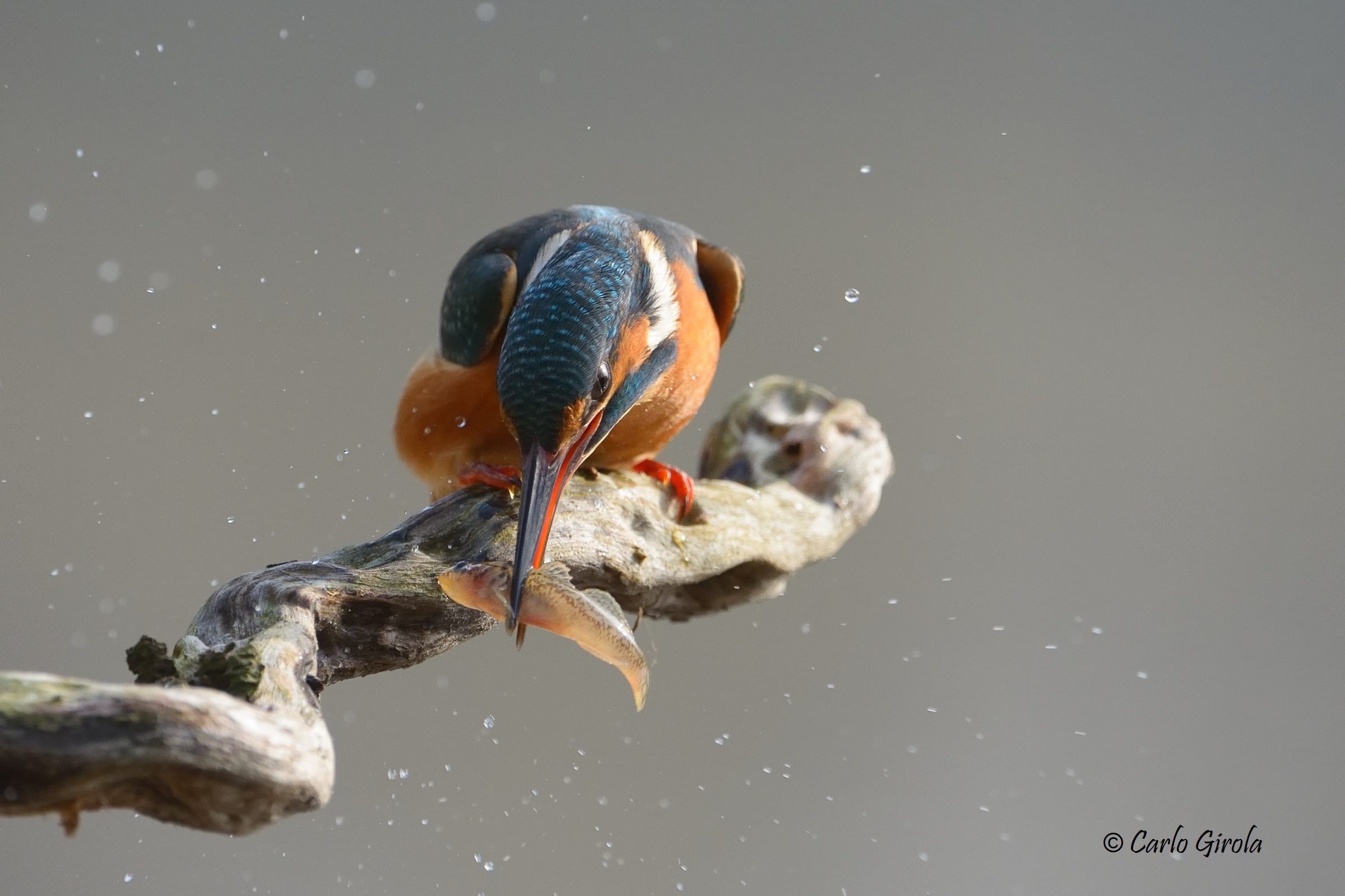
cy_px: 448
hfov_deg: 5.4
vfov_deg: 3.6
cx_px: 672
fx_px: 14196
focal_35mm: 380
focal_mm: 380
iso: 2500
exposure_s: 1/2000
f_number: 6.3
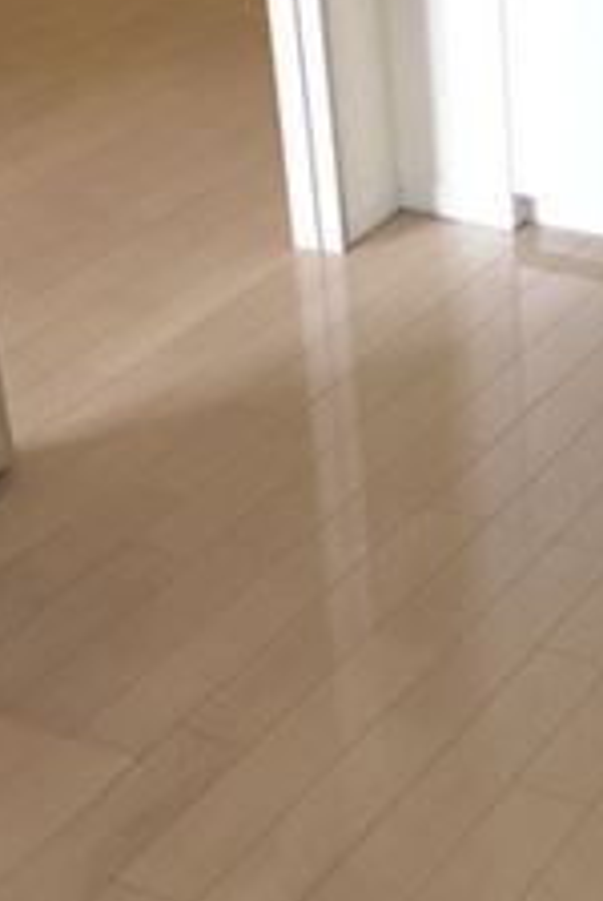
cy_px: 450
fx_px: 2154
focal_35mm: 86
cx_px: 816
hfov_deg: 15.1
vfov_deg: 23.6
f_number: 2.2
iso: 100
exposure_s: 1/33
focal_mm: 4.15
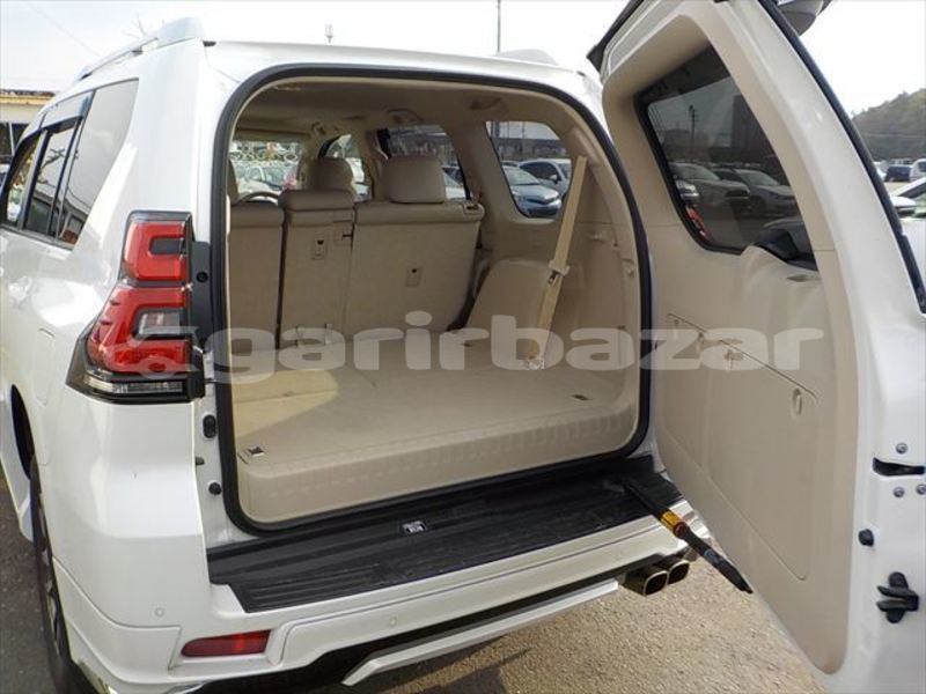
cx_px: 463
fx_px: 803
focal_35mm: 30
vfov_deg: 46.8
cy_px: 347
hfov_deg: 60.0
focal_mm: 4.1
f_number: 3.3
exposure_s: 1/500
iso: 125
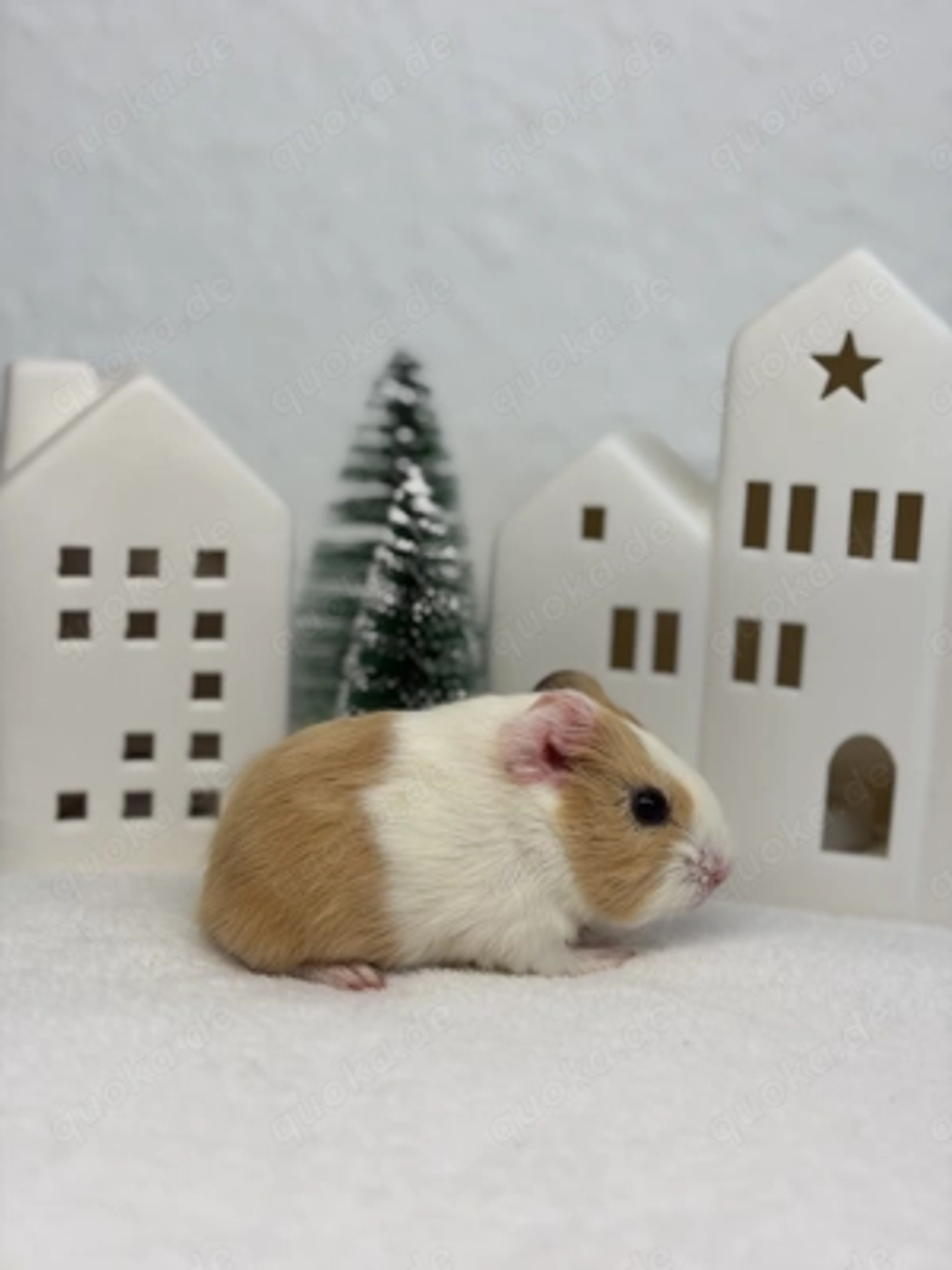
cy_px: 635
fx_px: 1907
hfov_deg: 28.0
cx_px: 476
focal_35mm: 52
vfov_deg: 36.8
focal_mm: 5.96
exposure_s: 1/121
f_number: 1.6
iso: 32
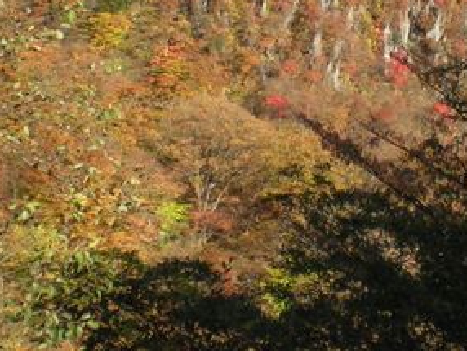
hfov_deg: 21.0
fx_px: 1256
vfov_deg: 15.4
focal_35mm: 93
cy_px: -55
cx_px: 327
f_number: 4.6
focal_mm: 6.3
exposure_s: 1/208
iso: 64
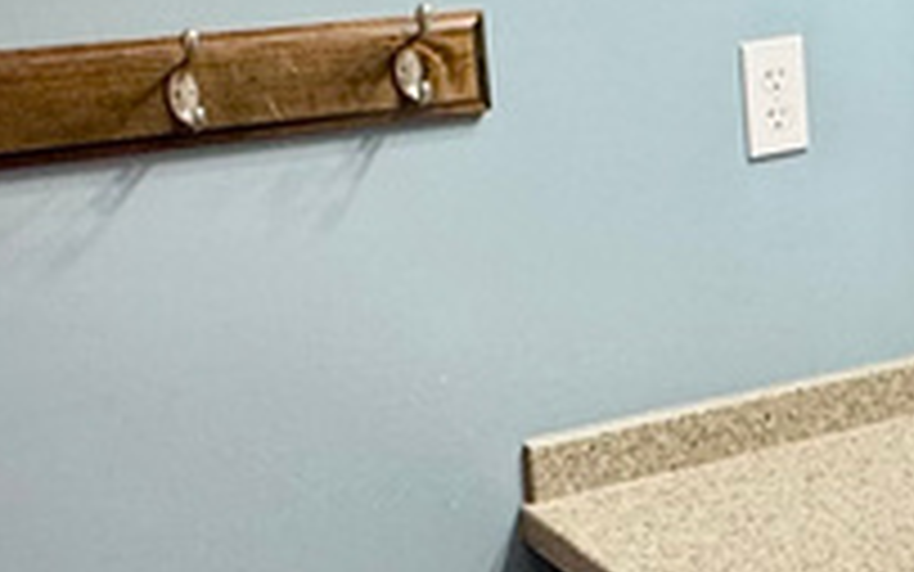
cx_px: 950
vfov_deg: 17.4
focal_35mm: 75
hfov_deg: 25.8
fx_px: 1869
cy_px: 369
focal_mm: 2.22
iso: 200
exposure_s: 1/120
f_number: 2.2
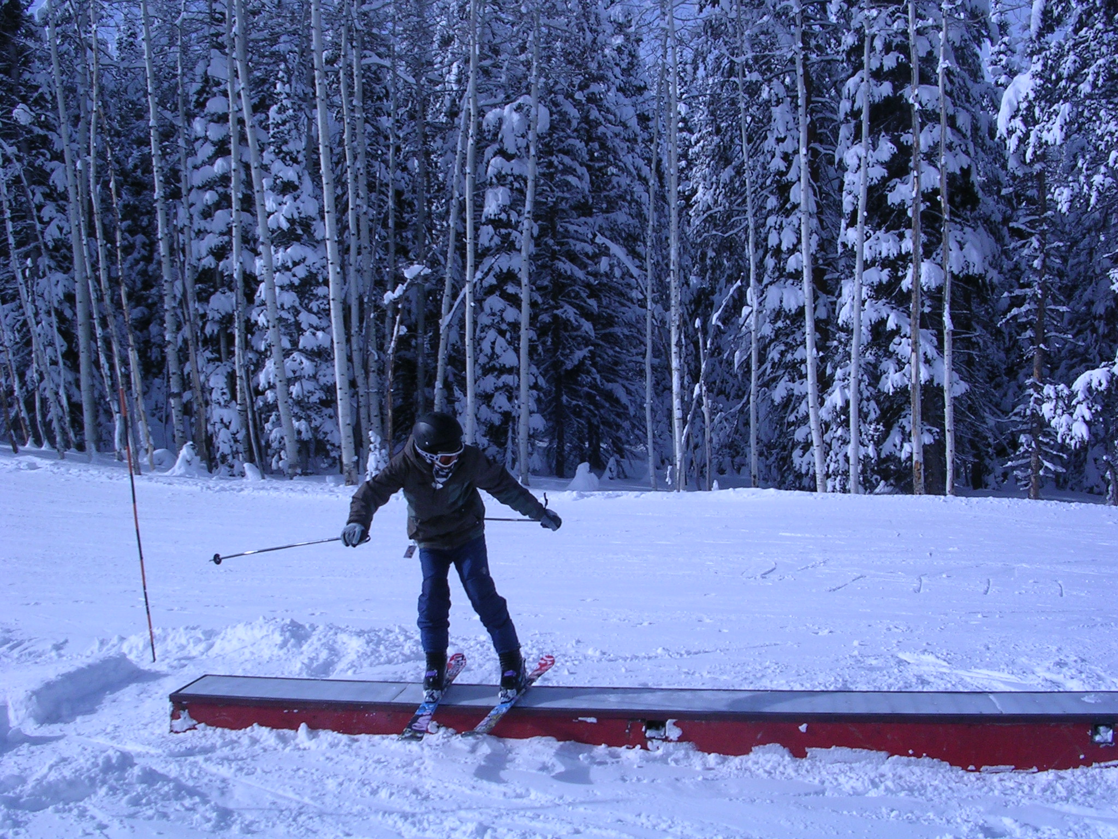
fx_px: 1227
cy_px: 420
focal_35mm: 38
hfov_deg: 49.0
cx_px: 559
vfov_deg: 37.7
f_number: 5.6
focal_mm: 5.8
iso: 50
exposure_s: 1/813
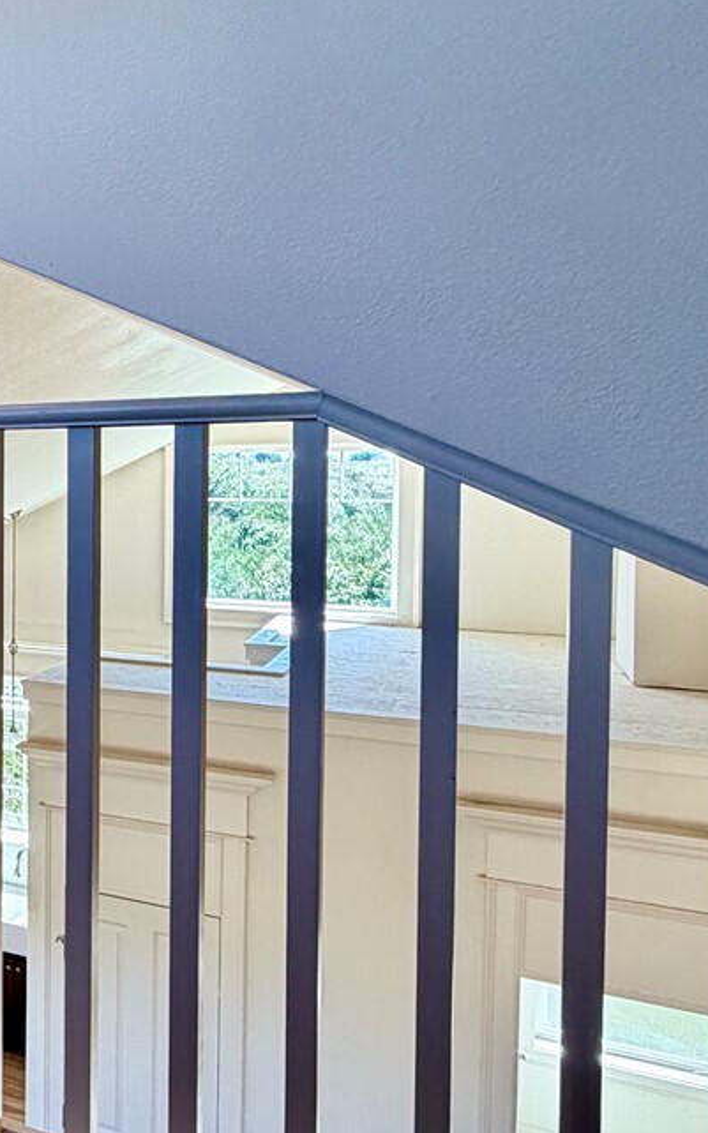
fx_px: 1143
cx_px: -293
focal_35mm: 37
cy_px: 514
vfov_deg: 52.7
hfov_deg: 26.8
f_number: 2.2
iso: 80
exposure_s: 1/120
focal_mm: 2.22
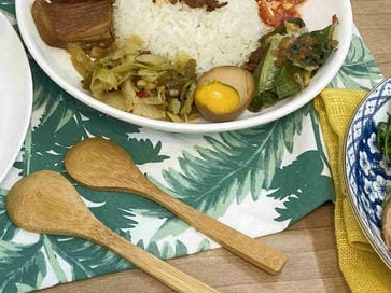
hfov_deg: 22.5
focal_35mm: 86
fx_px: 971
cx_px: 93
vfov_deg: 17.1
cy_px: 76
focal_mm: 4.25
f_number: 1.8
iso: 80
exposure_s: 1/120
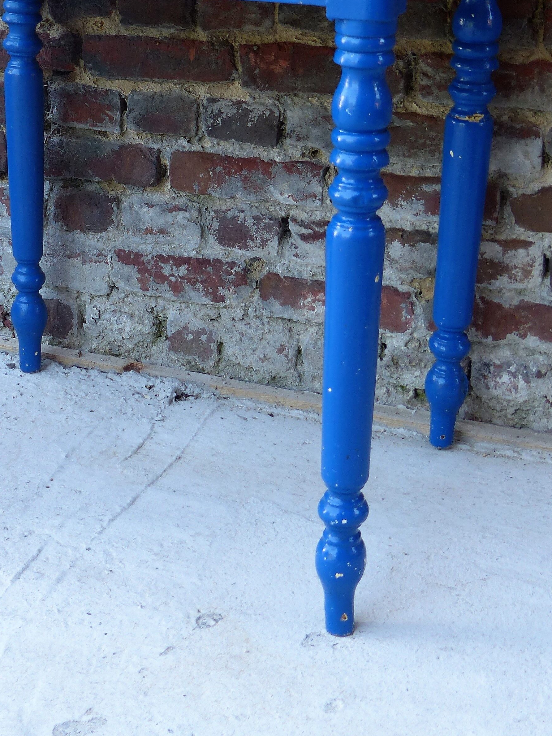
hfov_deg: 19.7
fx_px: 1573
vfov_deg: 25.9
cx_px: 124
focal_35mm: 74
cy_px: 167
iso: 100
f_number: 2.8
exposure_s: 1/80
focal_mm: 7.6
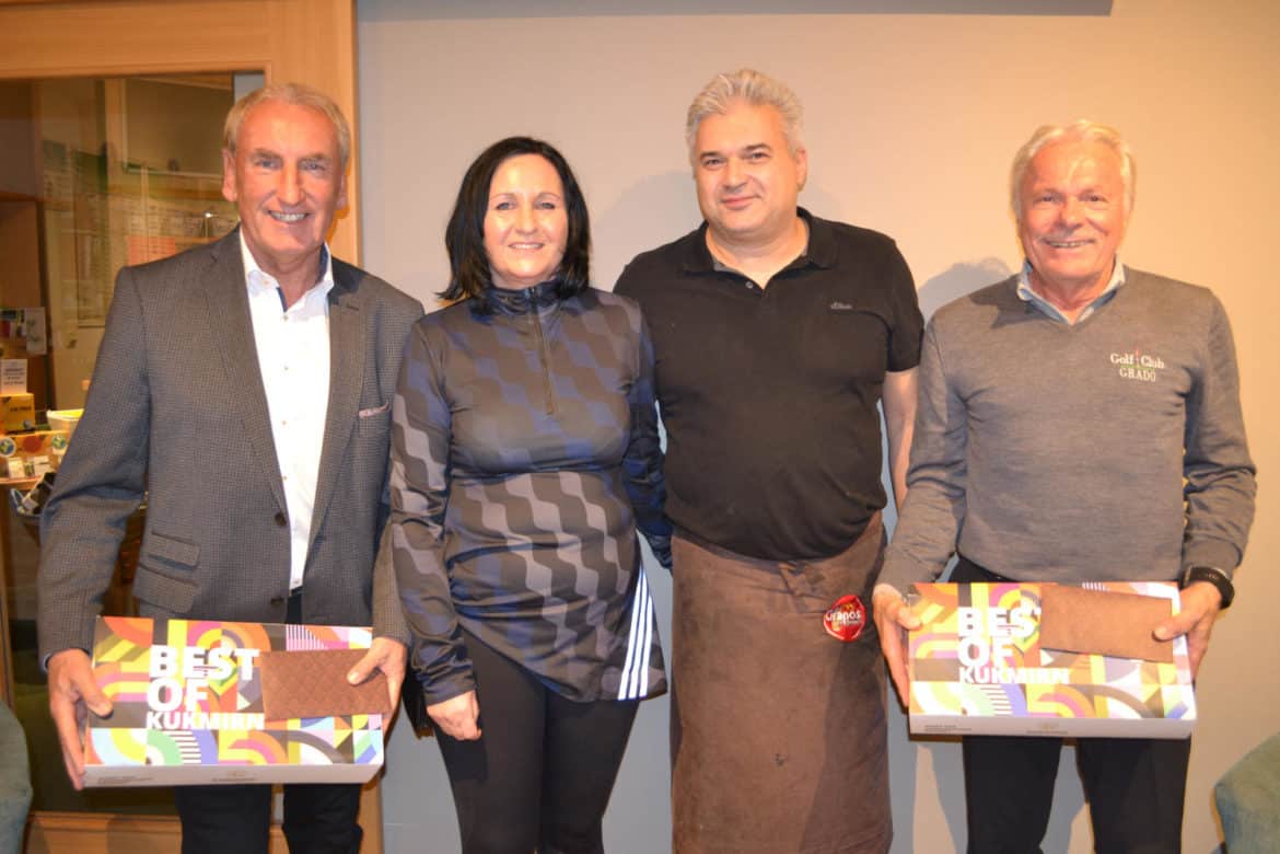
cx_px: 640
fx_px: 1067
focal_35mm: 30
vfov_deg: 43.6
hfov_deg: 61.9
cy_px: 427
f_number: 3.8
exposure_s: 1/15
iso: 720
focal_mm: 20
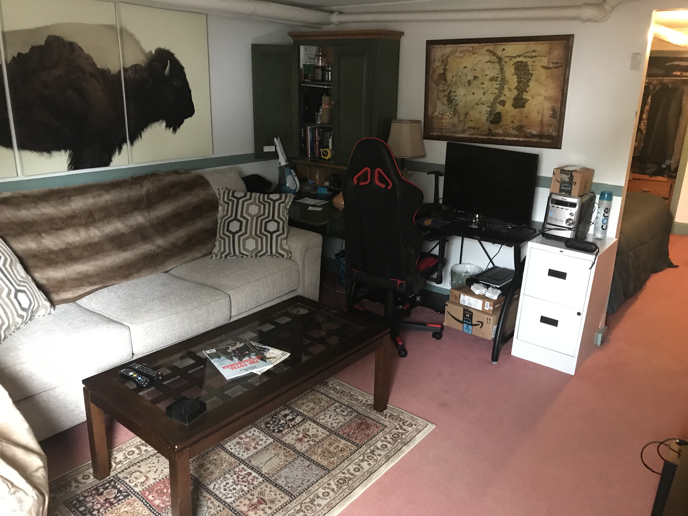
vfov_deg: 49.7
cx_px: 344
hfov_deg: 63.4
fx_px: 557
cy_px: 258
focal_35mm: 28
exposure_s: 1/6
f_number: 1.8
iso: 80
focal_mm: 3.99
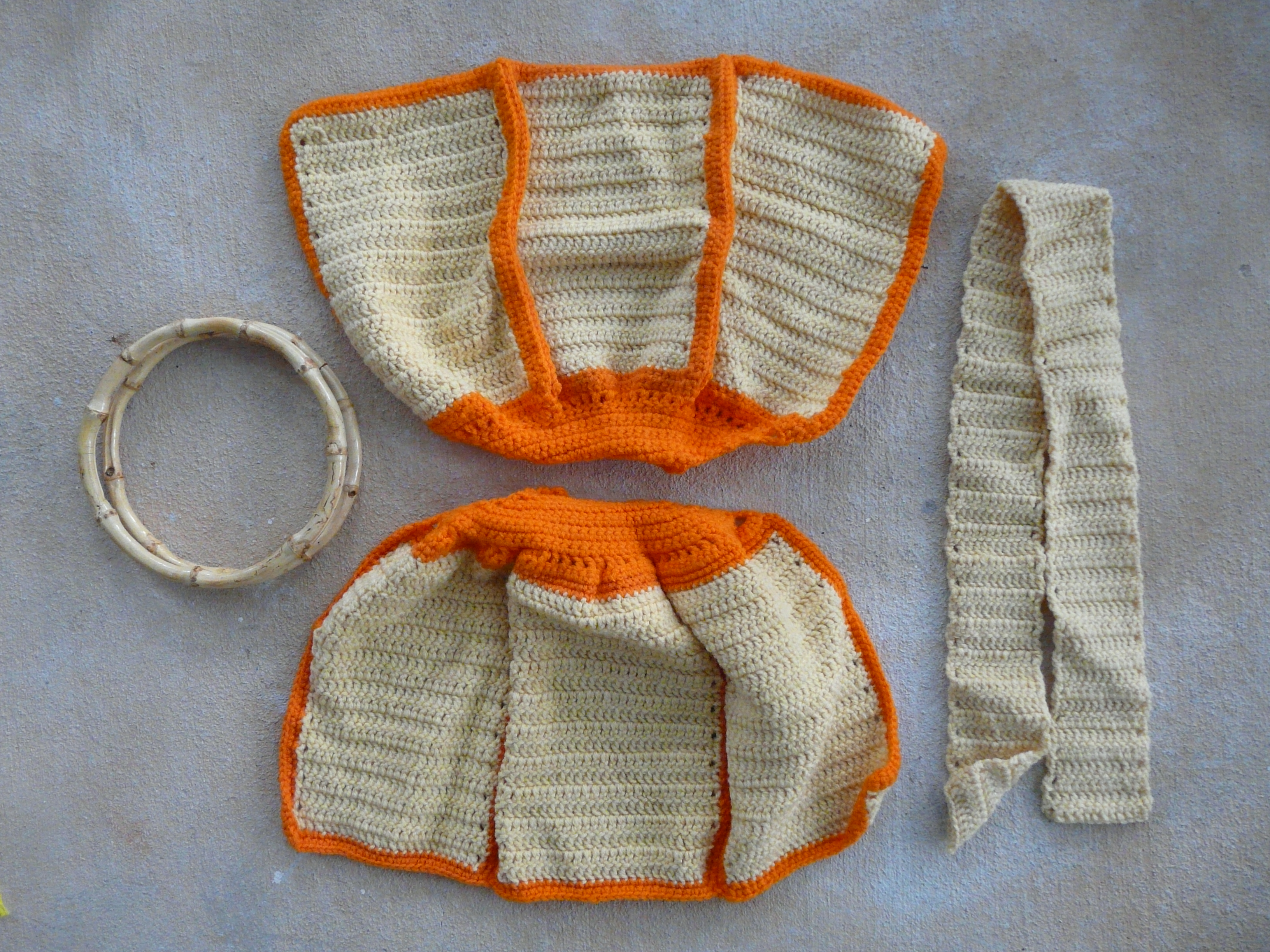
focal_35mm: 28
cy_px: 476
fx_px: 1027
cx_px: 635
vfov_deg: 49.7
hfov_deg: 63.4
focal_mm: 4.6
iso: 400
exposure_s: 1/50
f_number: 2.8
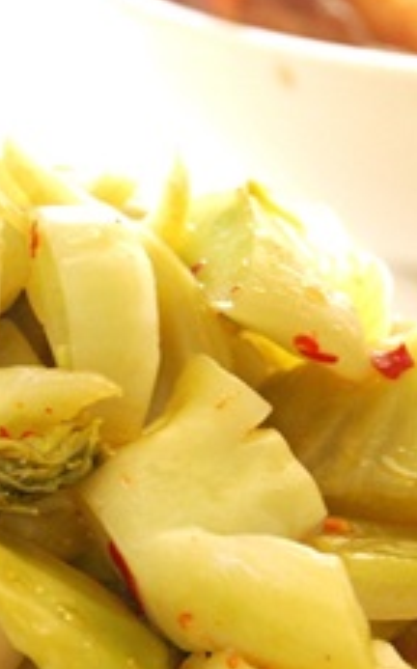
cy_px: 376
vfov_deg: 7.0
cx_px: 42
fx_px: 5483
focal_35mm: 301
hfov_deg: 4.4
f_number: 5.3
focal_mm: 90
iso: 1600
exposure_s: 1/50
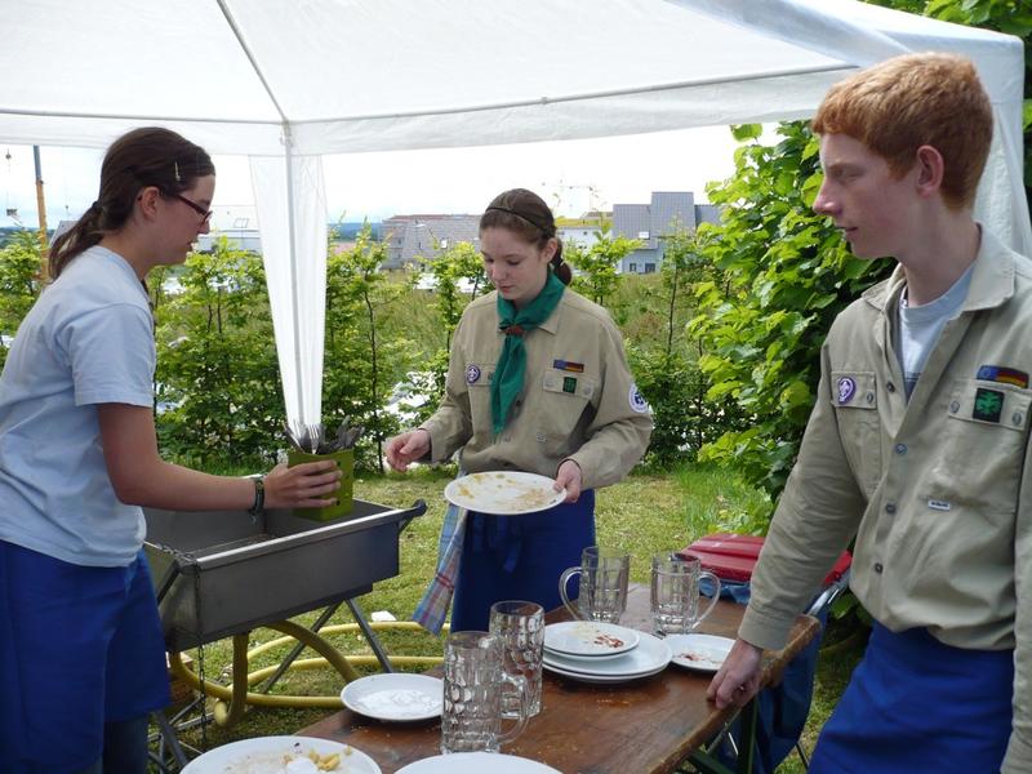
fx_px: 1043
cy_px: 387
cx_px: 516
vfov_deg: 40.7
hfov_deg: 52.6
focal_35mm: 35
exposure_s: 1/640
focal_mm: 5.8
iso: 100
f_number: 2.8
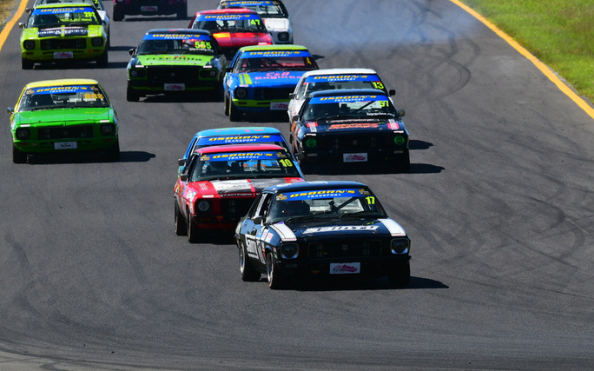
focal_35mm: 716
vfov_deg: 1.8
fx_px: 11587
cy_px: 151
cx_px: 331
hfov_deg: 2.9
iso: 500
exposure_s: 1/640
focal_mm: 400
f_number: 13
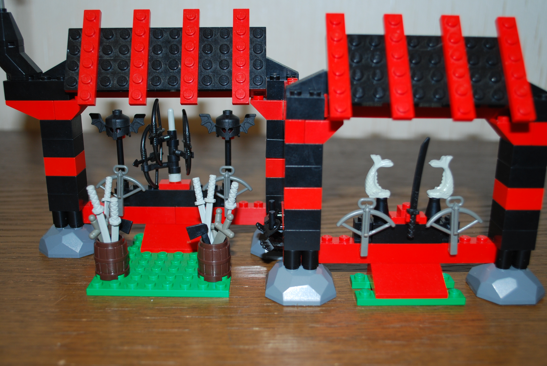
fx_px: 563
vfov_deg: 36.0
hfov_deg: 51.8
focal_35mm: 37
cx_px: 281
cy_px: 183
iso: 200
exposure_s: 1/60
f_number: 4.2
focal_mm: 24
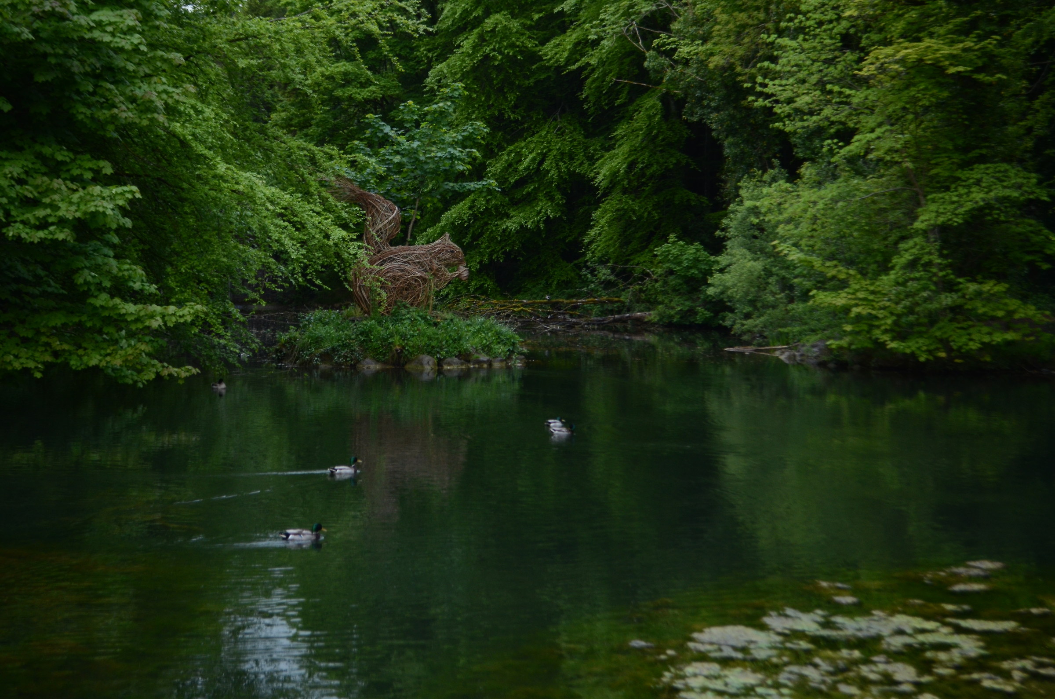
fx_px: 1579
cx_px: 528
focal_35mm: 54
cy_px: 350
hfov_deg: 36.9
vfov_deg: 24.9
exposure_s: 1/200
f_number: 5
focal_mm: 36
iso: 640
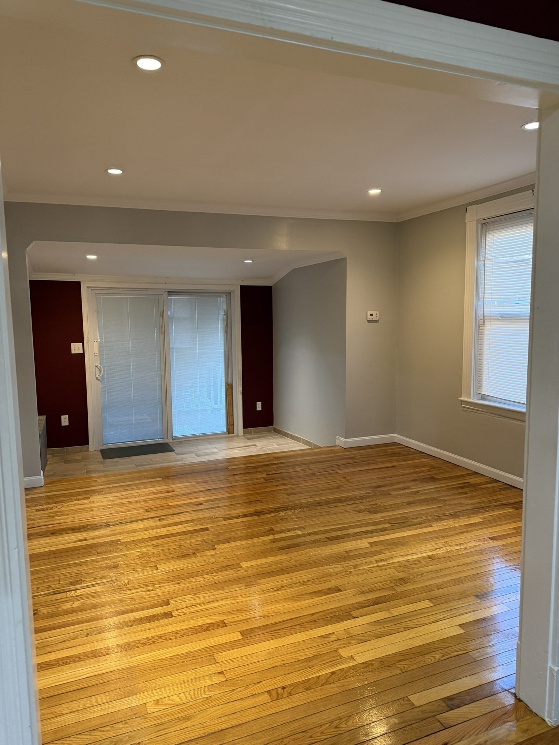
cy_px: 372
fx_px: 517
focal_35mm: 24
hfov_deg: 56.8
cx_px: 280
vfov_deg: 71.6
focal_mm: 6.76
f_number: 1.78
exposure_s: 1/60
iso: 250
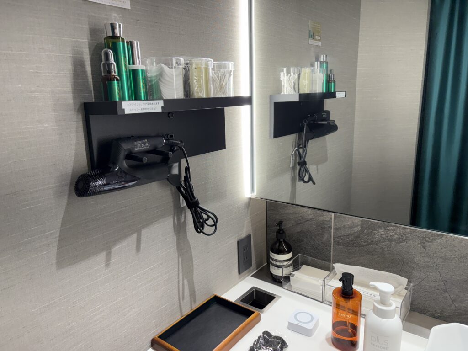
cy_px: 176
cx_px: 234
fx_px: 352
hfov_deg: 67.3
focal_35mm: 26
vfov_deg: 53.1
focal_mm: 5.96
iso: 125
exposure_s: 1/170
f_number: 1.6
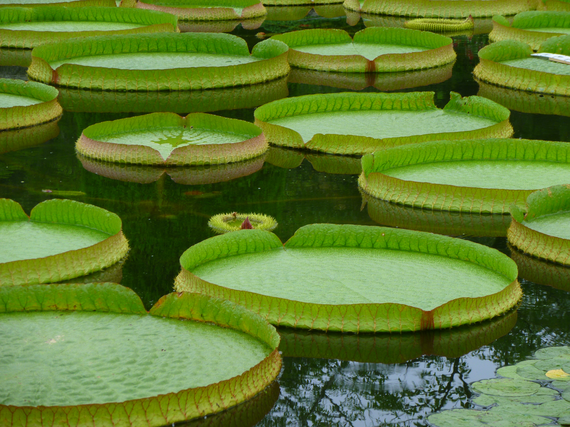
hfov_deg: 13.3
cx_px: 285
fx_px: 2453
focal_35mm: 149
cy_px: 214
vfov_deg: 10.0
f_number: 5.6
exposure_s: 1/25
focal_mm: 26.7
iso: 100
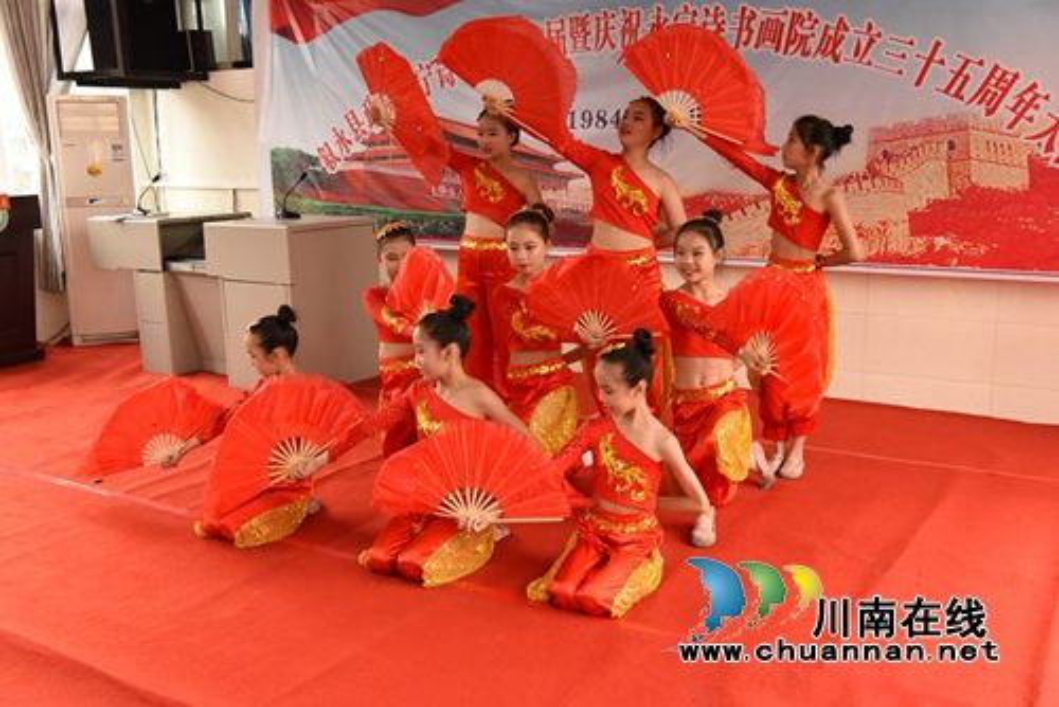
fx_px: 1030
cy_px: 354
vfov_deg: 37.9
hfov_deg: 54.4
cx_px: 530
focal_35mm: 35
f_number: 8
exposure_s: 1/640
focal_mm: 35
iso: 5000
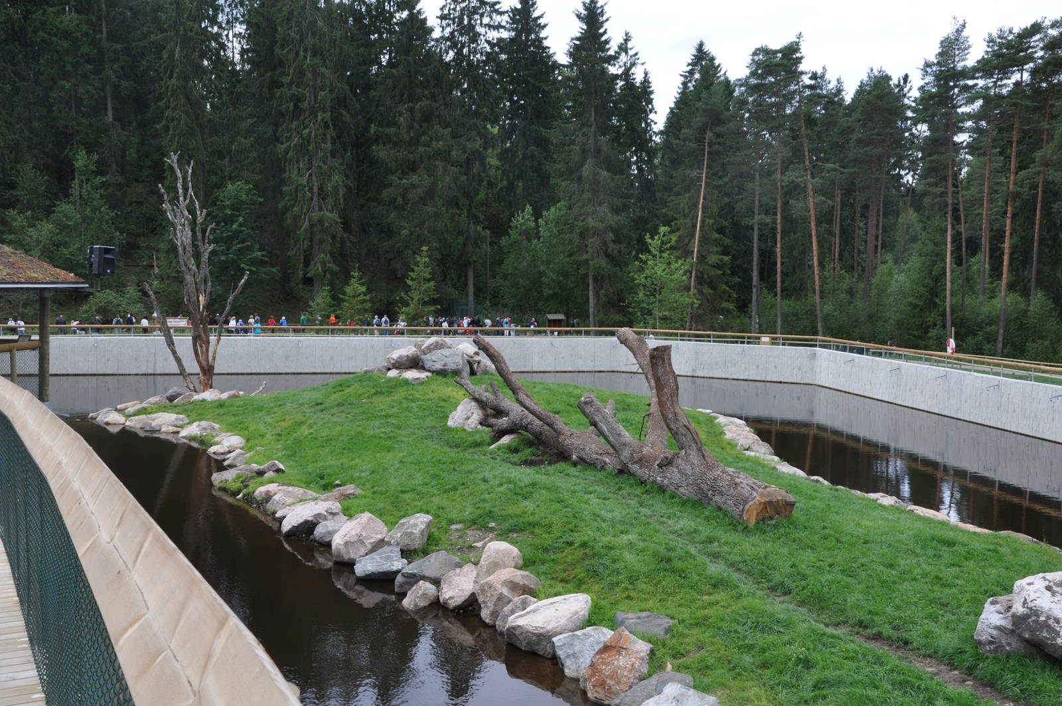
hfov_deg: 49.6
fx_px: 1149
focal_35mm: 39
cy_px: 353
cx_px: 531
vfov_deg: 34.1
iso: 200
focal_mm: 26
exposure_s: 1/100
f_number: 10
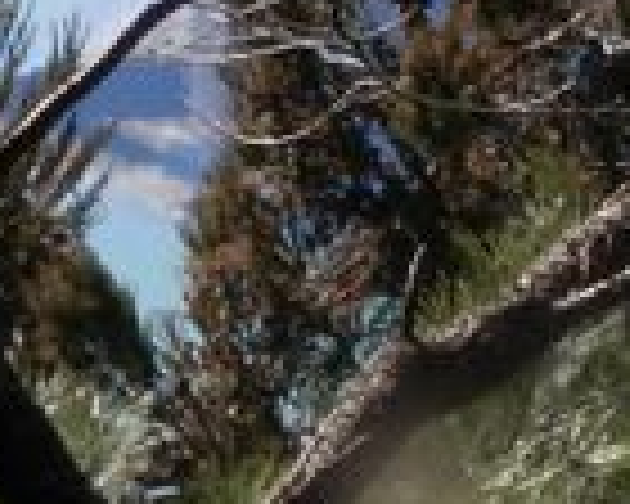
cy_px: -400
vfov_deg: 1.0
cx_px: 112
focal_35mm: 1527
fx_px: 28472
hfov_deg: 1.3
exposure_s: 1/200
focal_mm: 48.9
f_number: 6.4
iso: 125
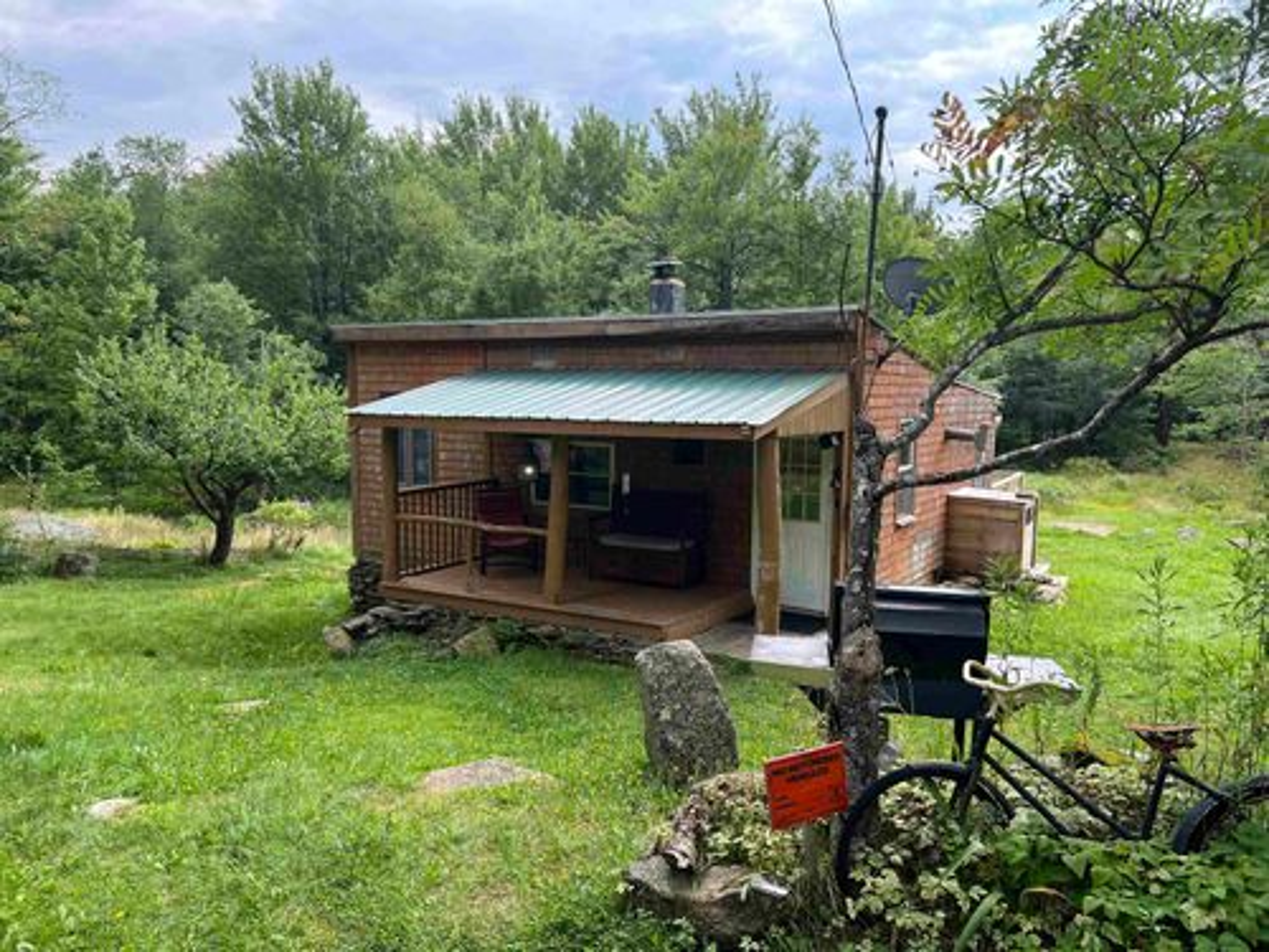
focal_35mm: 26
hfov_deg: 67.3
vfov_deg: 53.1
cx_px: 634
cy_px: 476
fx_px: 953
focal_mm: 5.7
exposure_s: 1/820
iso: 50
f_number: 1.5
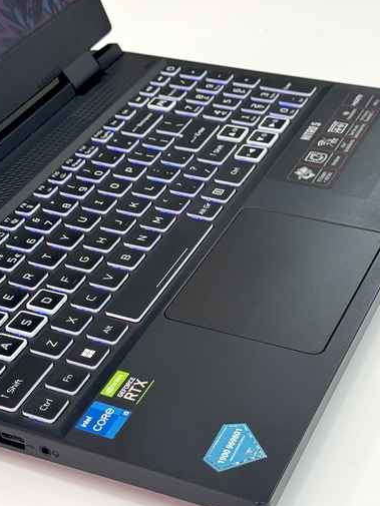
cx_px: 163
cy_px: 266
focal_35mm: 76
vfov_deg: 25.7
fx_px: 1112
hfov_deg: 19.4
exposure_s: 1/105
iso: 100
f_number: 1.78
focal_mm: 6.76
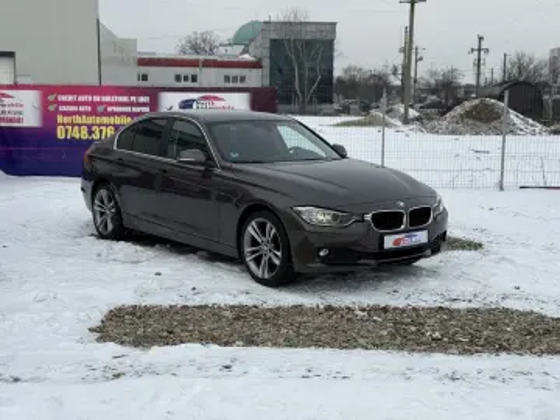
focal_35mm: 48
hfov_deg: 39.7
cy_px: 210
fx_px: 777
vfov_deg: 30.3
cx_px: 280
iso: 100
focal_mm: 6.76
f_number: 1.78
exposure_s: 1/5587
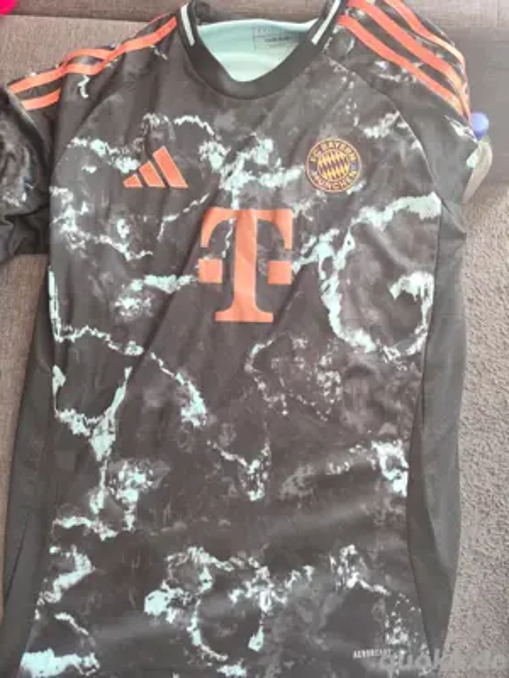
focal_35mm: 23
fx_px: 451
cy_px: 339
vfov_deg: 73.9
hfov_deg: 58.9
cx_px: 254
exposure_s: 1/25
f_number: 1.65
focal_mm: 6.19
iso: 800
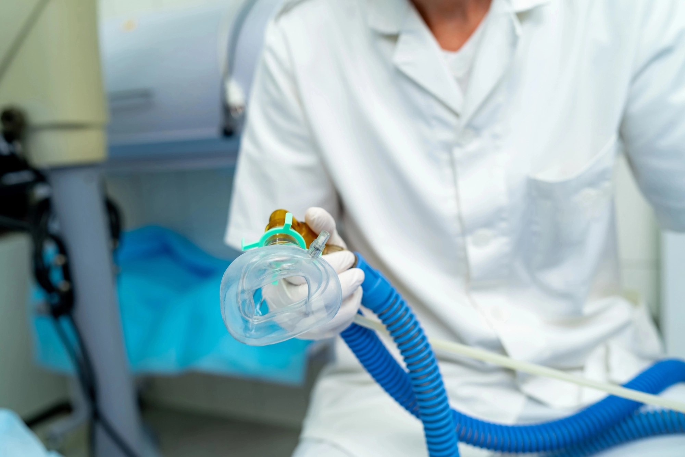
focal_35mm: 35
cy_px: 228
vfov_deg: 37.8
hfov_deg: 54.4
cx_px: 342
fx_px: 666
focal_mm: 35
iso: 320
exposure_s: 1/160
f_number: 3.2
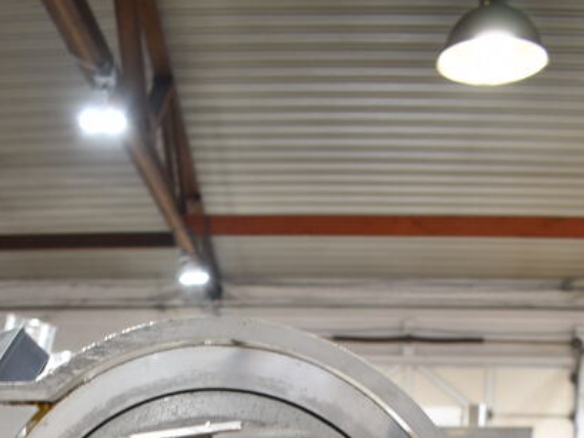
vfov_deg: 21.4
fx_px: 979
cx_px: 286
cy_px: 650
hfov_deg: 33.2
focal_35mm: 58
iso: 250
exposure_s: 1/30
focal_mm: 18
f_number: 3.5
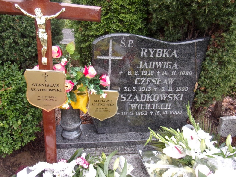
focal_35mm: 24
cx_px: 118
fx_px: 164
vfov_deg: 56.8
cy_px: 88
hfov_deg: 71.6
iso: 80
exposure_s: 1/38
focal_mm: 4.3
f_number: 3.3
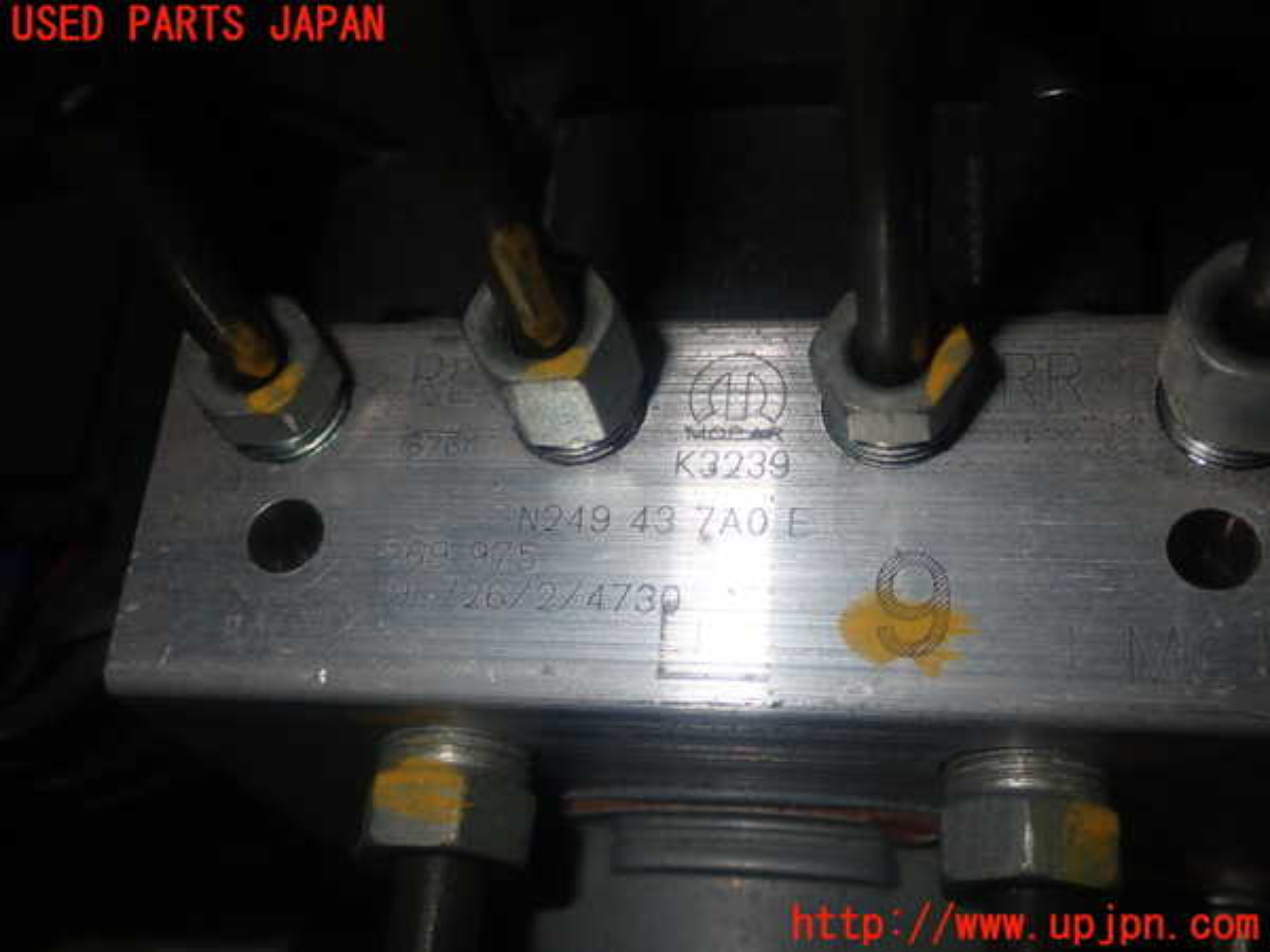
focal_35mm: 44
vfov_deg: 32.9
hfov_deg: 42.9
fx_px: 1614
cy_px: 476
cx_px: 635
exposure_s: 1/40
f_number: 9
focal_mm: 7.84
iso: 200
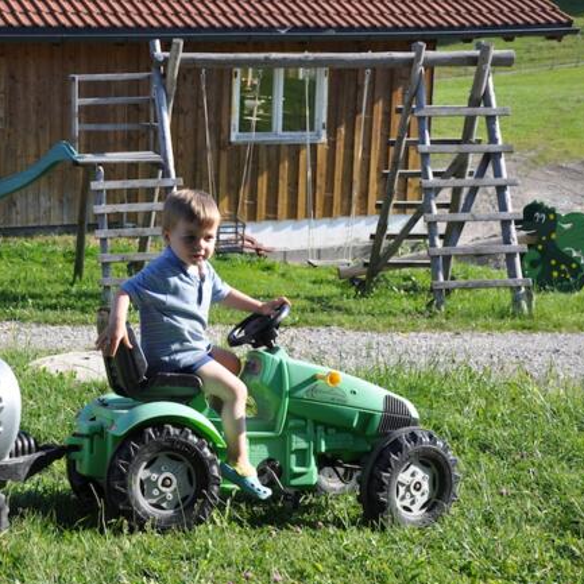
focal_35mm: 74
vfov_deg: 23.4
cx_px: 144
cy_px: 295
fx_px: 1412
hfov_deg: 23.1
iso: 200
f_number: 8
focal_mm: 38
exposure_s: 1/250
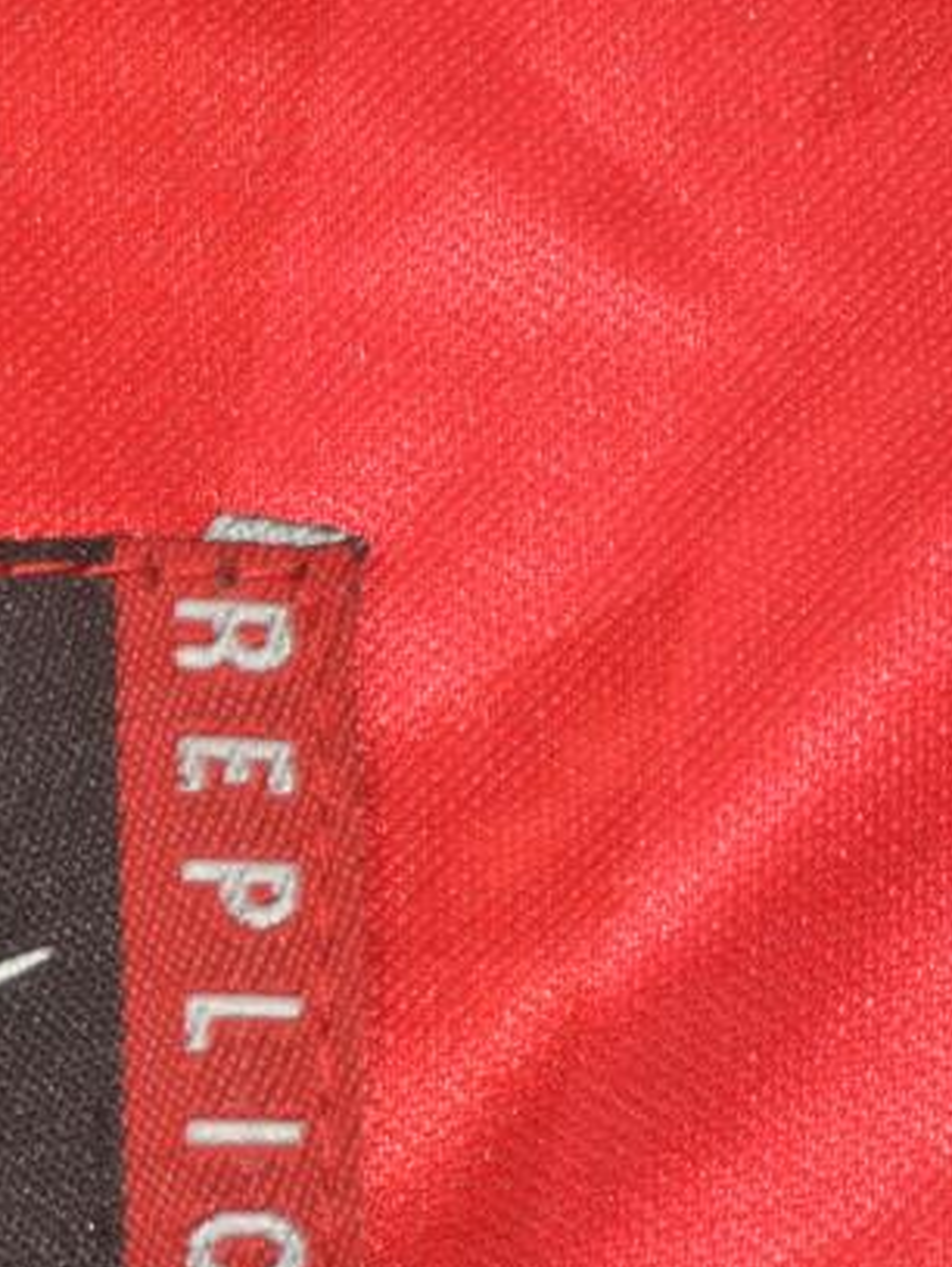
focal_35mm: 210
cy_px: 1015
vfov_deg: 9.4
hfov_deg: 7.0
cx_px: -296
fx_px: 7698
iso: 200
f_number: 5.6
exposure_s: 1/60
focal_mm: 55
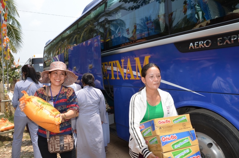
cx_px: 120
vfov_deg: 47.8
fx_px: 179
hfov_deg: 67.5
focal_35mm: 27
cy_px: 79
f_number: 16
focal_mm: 18
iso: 640
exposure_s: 1/250
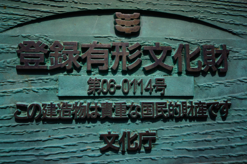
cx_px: 124
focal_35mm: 30
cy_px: 82
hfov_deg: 61.9
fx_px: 206
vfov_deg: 43.6
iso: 100
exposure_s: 1/2500
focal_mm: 20
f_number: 2.8
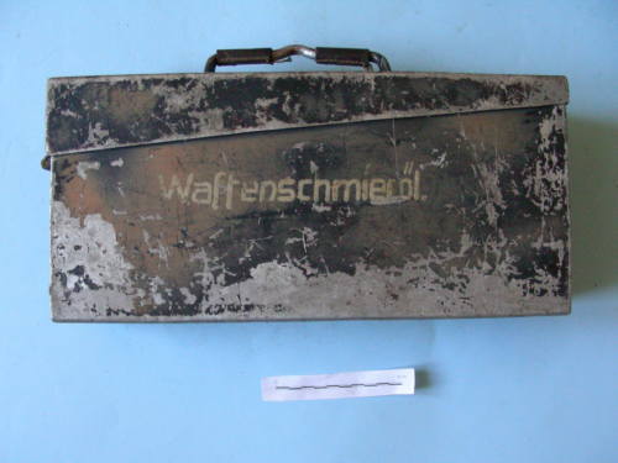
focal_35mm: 38
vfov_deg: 37.7
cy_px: 232
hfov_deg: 49.0
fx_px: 678
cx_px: 309
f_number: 3.5
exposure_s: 1/50.4
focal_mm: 6.3
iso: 400
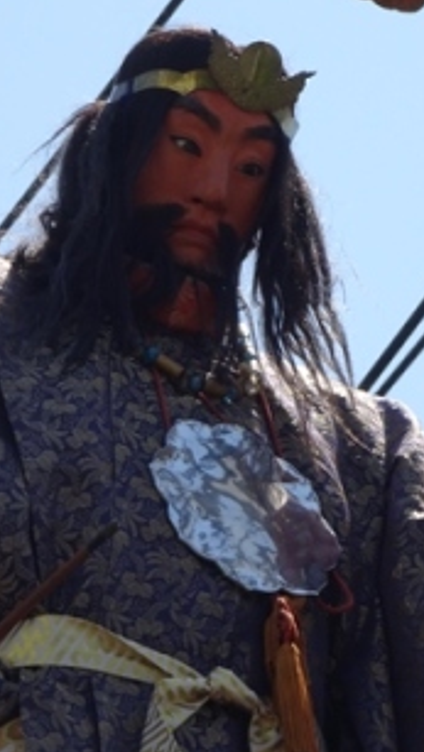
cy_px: 409
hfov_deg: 3.0
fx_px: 8223
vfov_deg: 5.2
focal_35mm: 412
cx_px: 190
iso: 80
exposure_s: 1/400
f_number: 6.3
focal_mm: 39.66
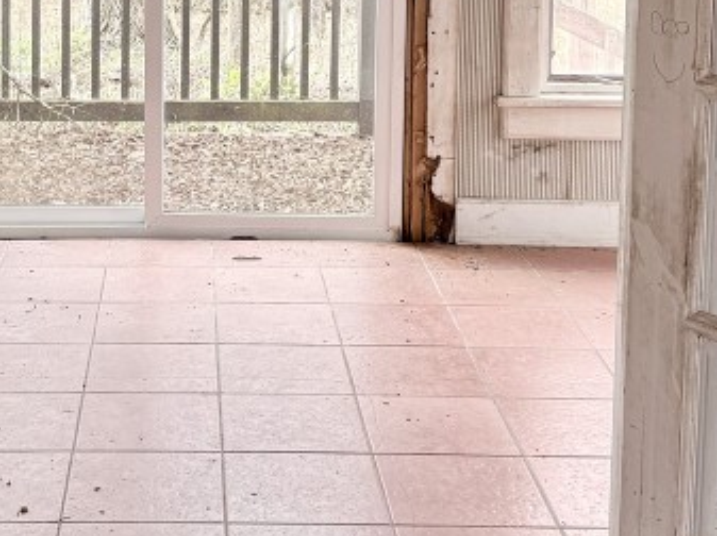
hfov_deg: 26.4
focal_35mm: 73
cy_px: -64
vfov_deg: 19.2
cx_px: 187
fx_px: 1510
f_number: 1.78
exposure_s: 1/121
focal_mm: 6.76
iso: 64
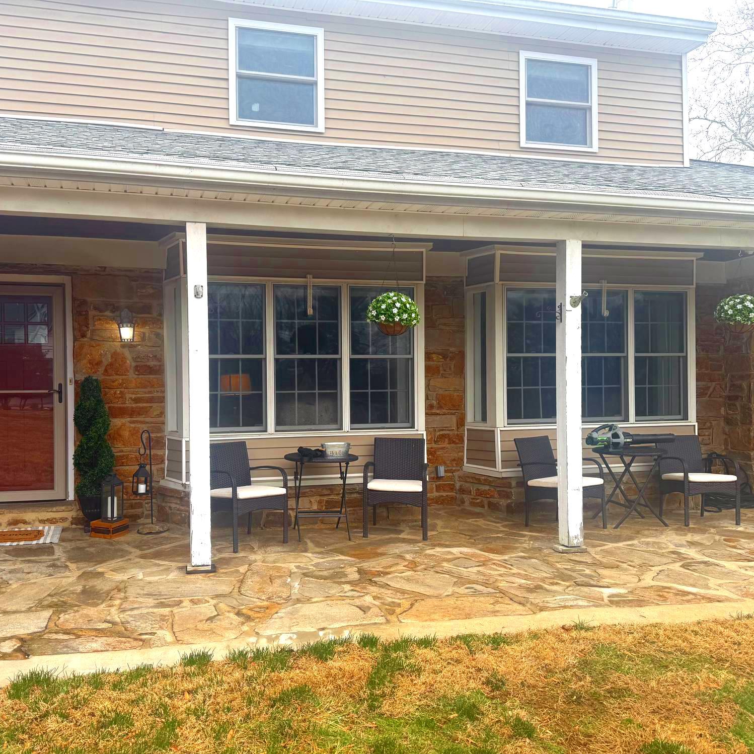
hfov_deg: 55.4
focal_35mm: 29
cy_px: 386
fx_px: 715
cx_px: 322
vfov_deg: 55.6
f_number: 1.78
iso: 80
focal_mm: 6.76
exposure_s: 1/555
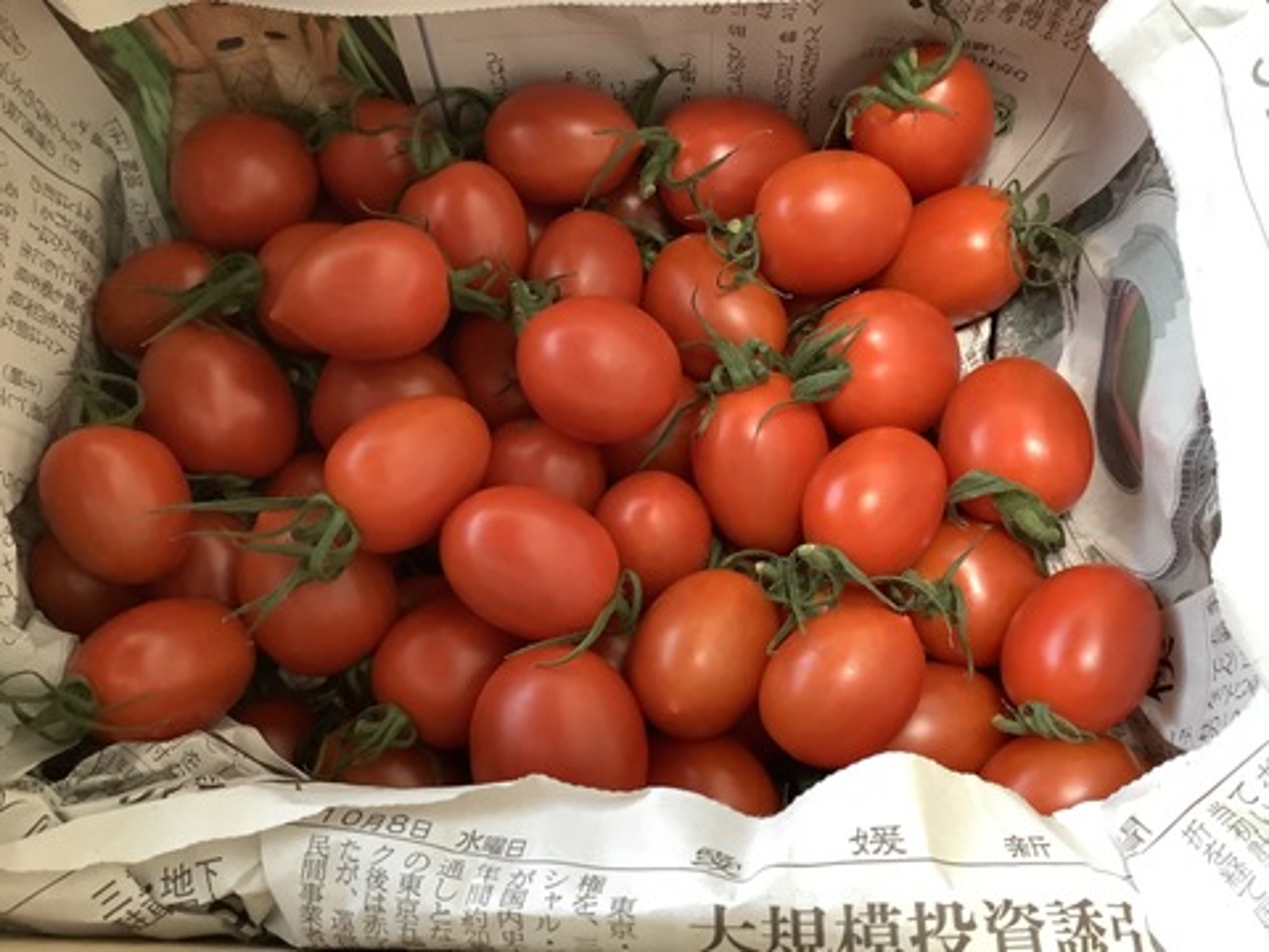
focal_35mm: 31
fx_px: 1136
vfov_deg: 45.4
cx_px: 634
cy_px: 476
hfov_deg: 58.4
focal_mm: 3.3
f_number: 2.4
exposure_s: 1/60
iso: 320
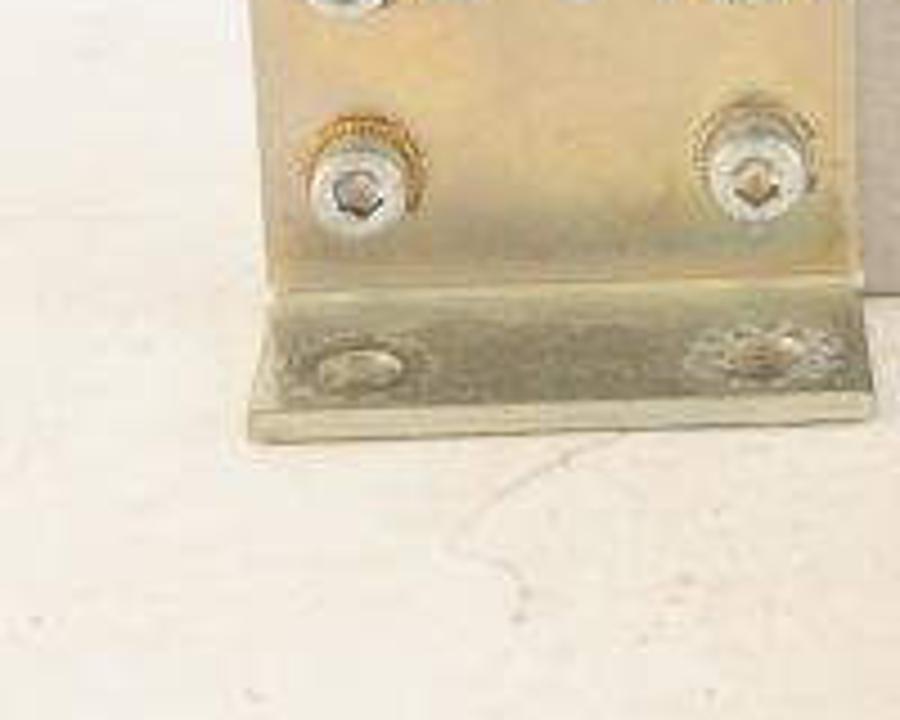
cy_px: -106
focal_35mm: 141
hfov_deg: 13.6
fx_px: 3756
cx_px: 774
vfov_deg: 10.8
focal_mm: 50
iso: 1600
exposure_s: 1/160
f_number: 14
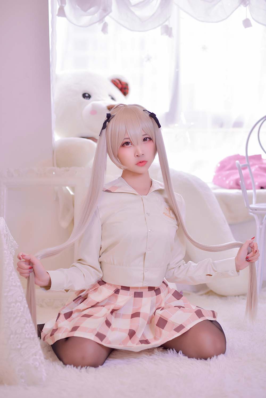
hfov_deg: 23.4
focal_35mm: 58
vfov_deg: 34.5
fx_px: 642
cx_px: 133
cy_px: 199
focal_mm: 58
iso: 160
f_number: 2.8
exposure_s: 1/100
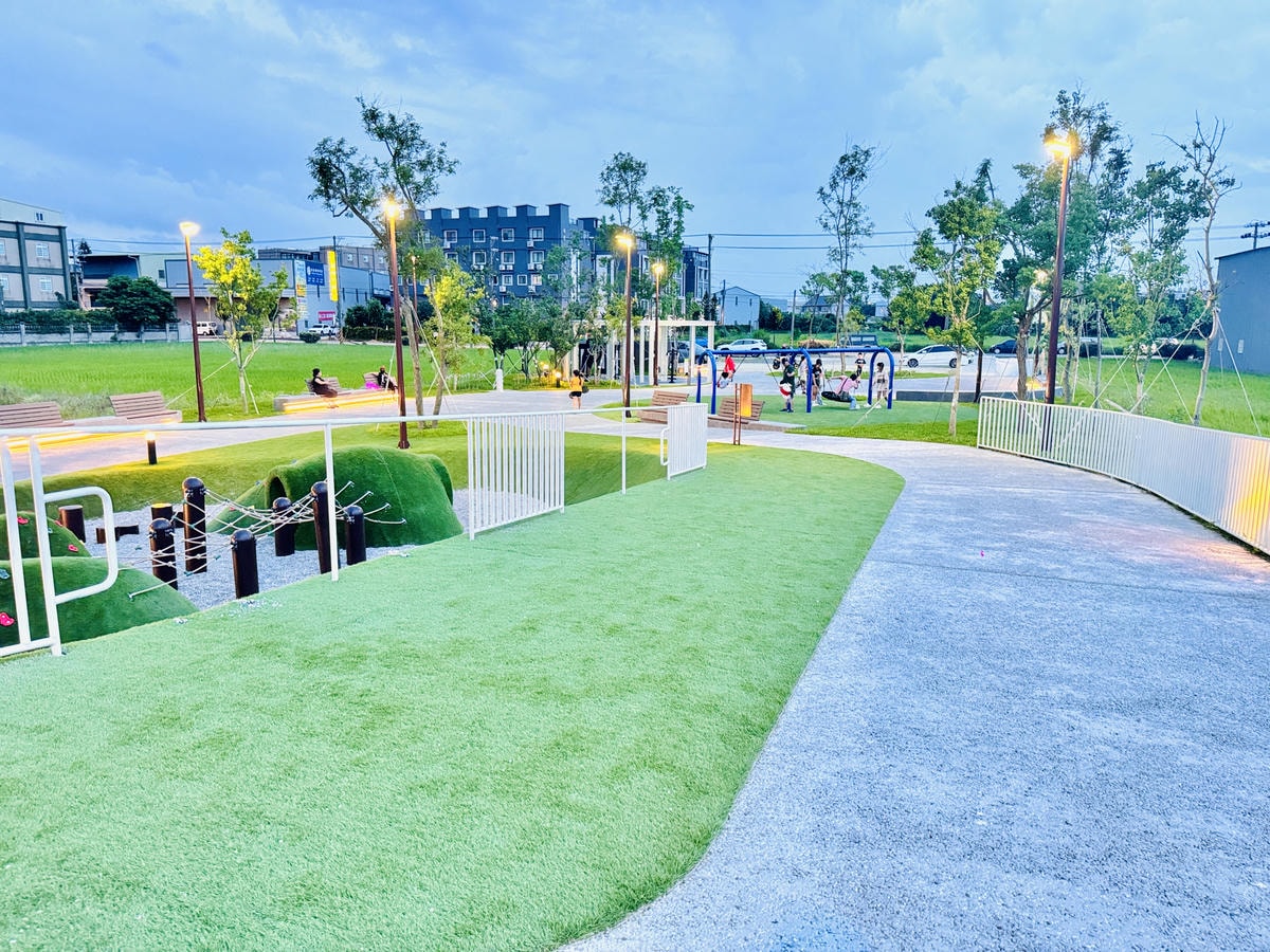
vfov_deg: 56.8
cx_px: 635
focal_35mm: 24
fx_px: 881
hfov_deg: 71.6
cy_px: 476
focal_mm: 6.76
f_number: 1.78
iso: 640
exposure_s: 1/40
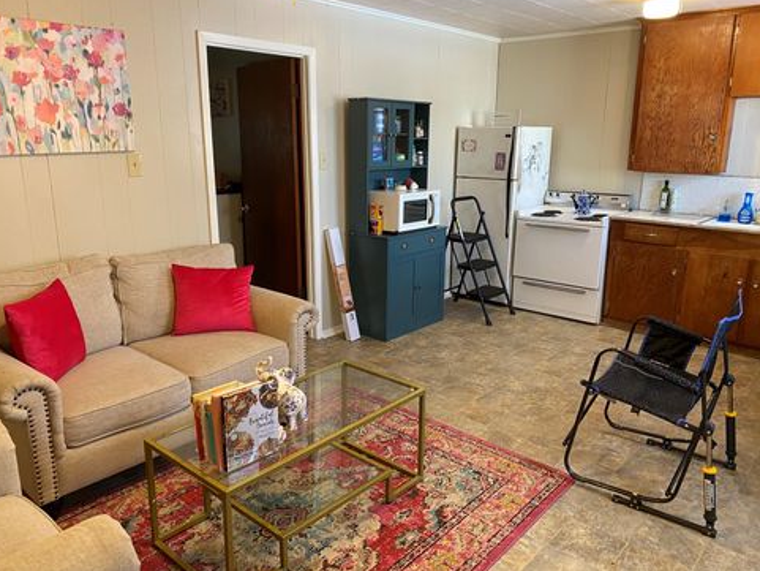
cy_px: 279
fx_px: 593
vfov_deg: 51.4
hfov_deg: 65.3
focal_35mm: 27
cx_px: 374
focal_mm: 4.25
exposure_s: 1/60
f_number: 1.8
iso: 160
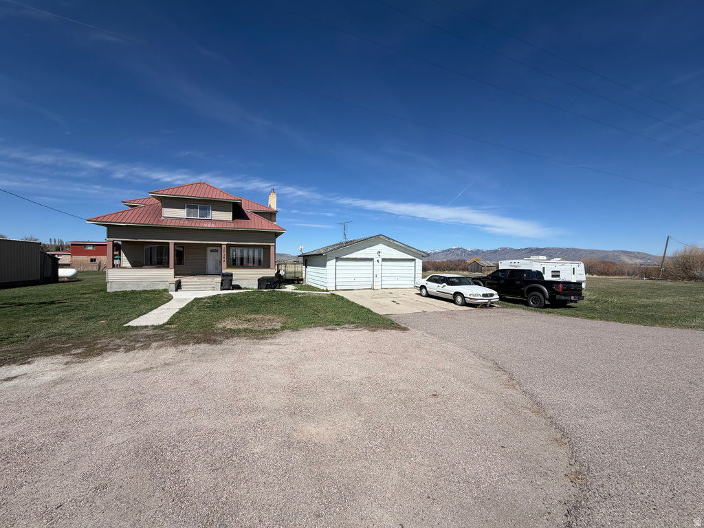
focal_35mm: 14
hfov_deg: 102.1
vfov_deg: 85.7
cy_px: 264
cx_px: 352
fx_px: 285
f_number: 2.2
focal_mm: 2.22
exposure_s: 1/1431
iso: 20
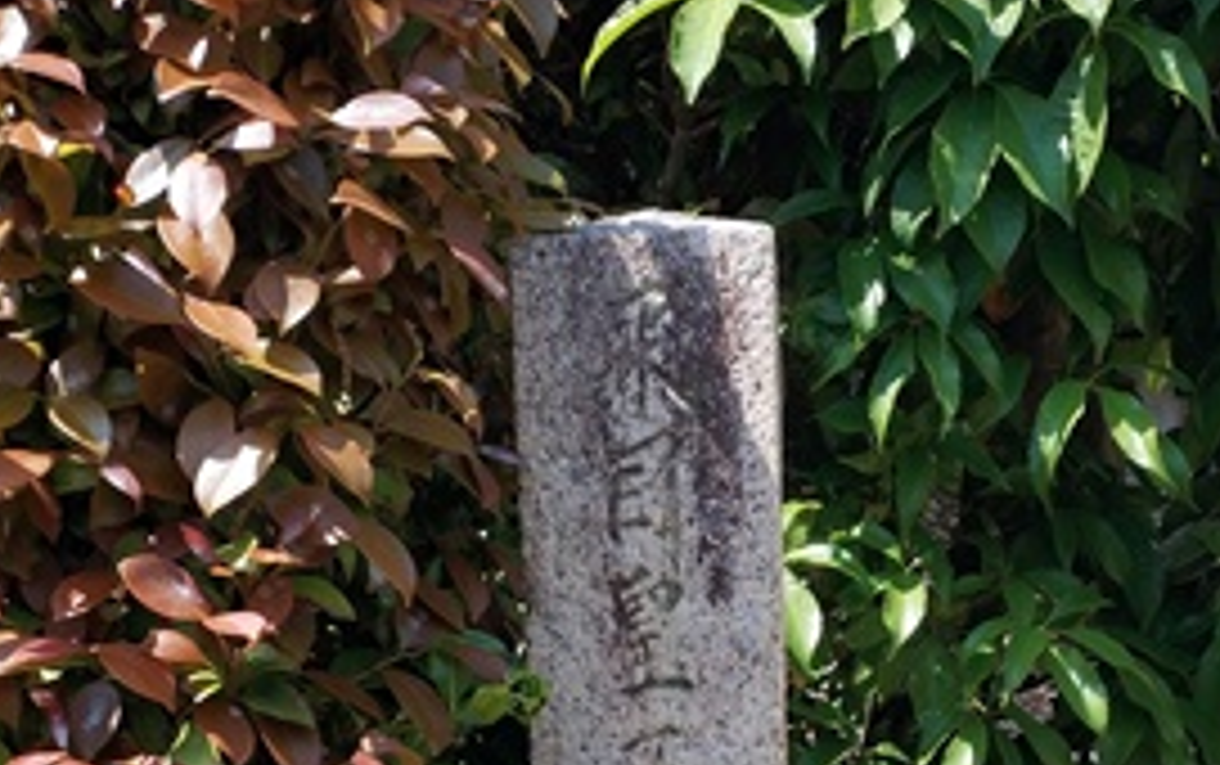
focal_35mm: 75
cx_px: 707
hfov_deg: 27.4
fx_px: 2496
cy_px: 1004
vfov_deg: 16.4
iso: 139
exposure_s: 1/614
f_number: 2
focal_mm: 4.5
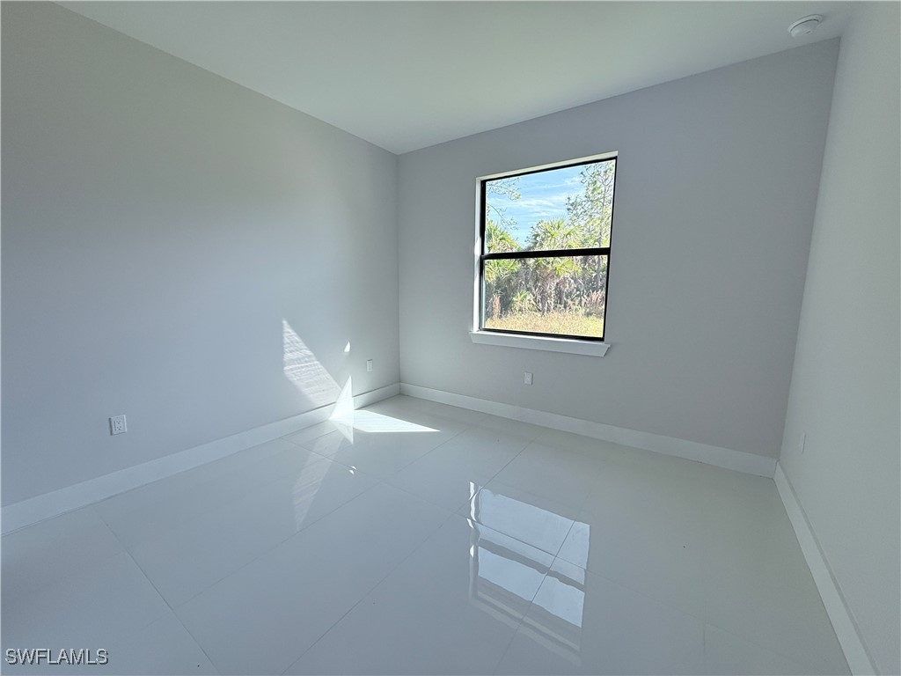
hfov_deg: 102.1
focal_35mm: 14
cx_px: 450
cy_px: 338
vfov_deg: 85.7
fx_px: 364
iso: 64
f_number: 2.2
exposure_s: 1/217
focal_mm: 2.22
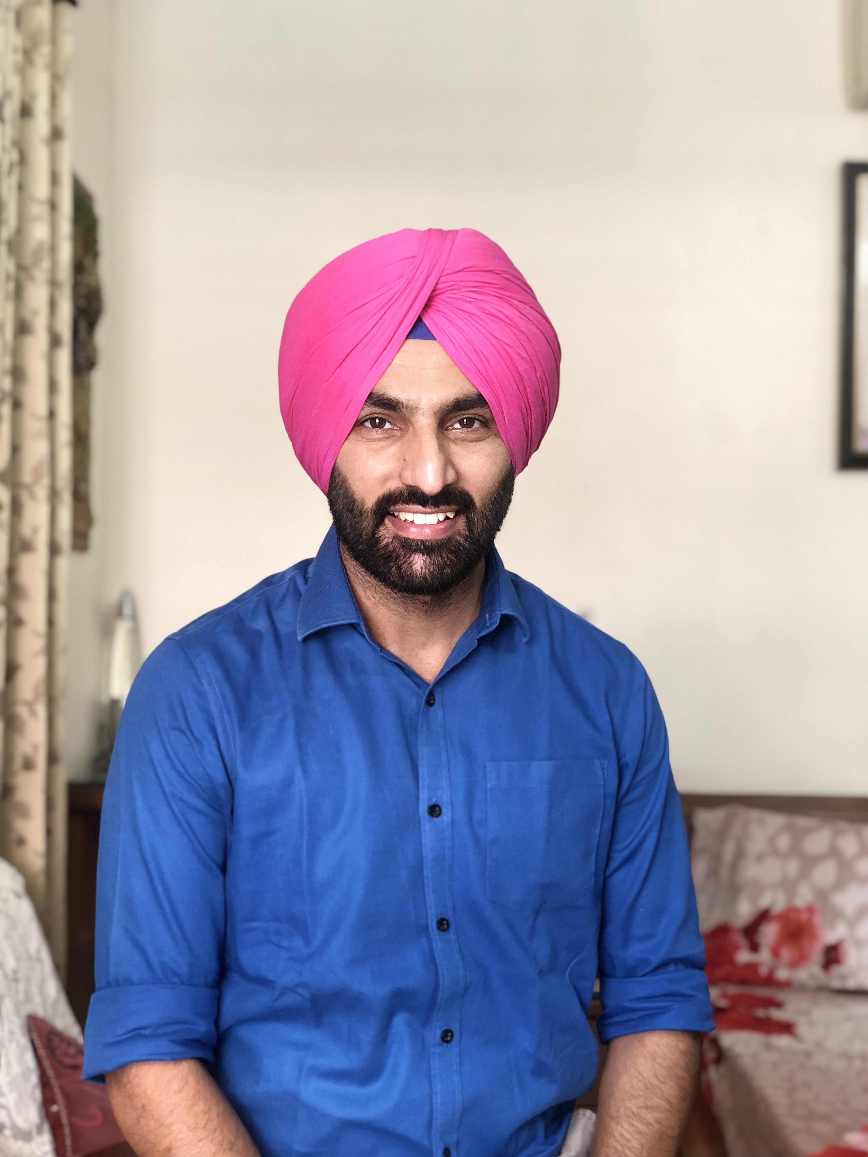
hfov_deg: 28.0
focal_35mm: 52
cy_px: 578
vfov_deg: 36.8
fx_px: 1739
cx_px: 434
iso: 160
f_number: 2.4
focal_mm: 6
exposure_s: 1/33
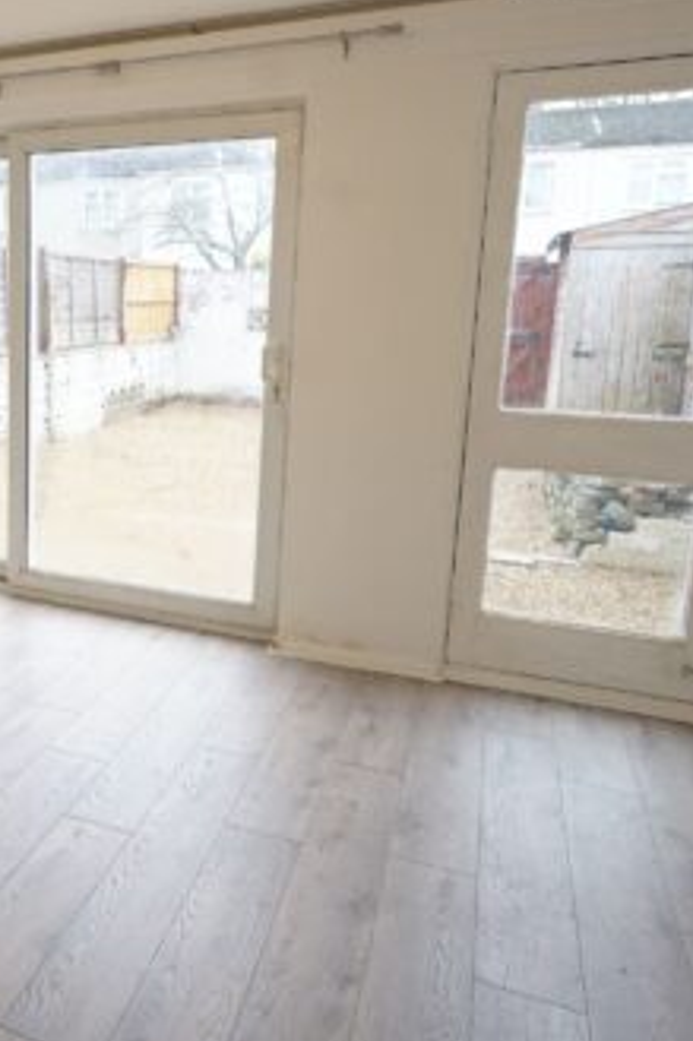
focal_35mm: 31
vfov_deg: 60.1
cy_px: 459
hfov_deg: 38.5
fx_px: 896
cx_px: 32
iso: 400
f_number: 5
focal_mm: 17
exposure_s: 1/80
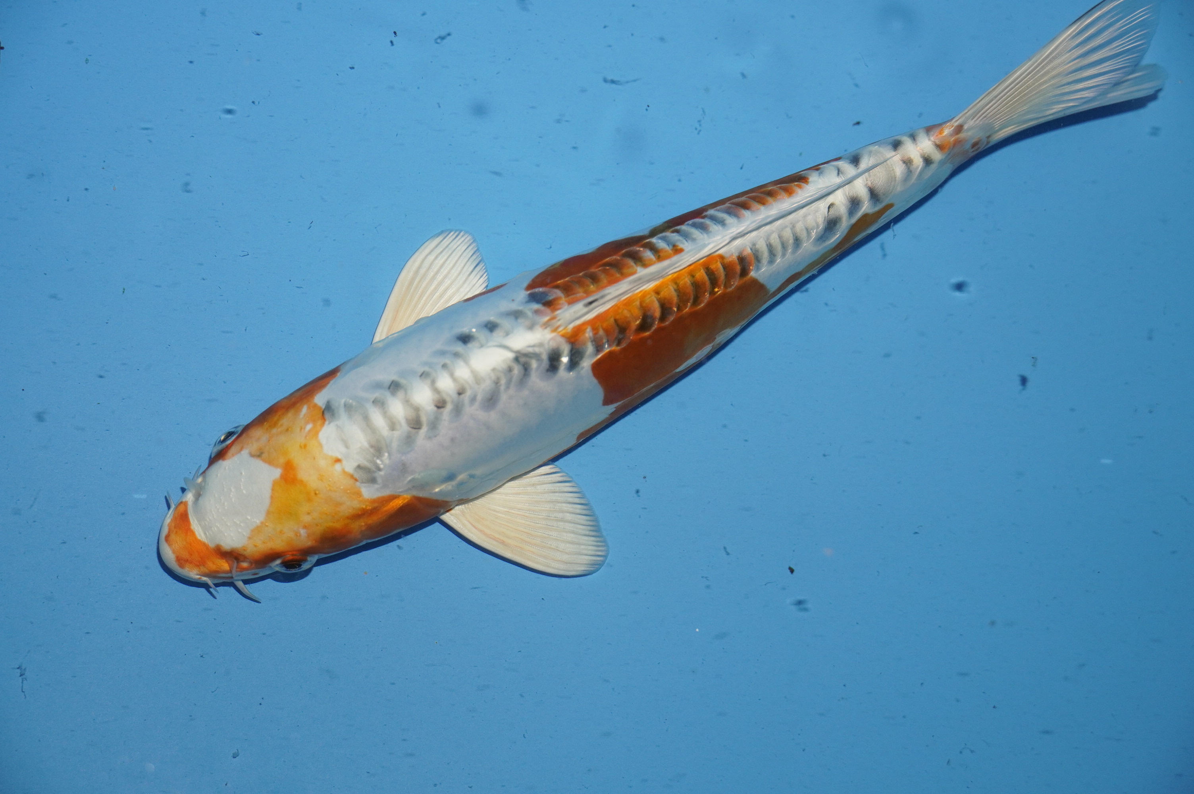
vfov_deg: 18.9
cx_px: 597
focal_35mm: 72
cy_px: 397
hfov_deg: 28.1
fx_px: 2386
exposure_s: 1/60
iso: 800
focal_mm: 48
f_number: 5
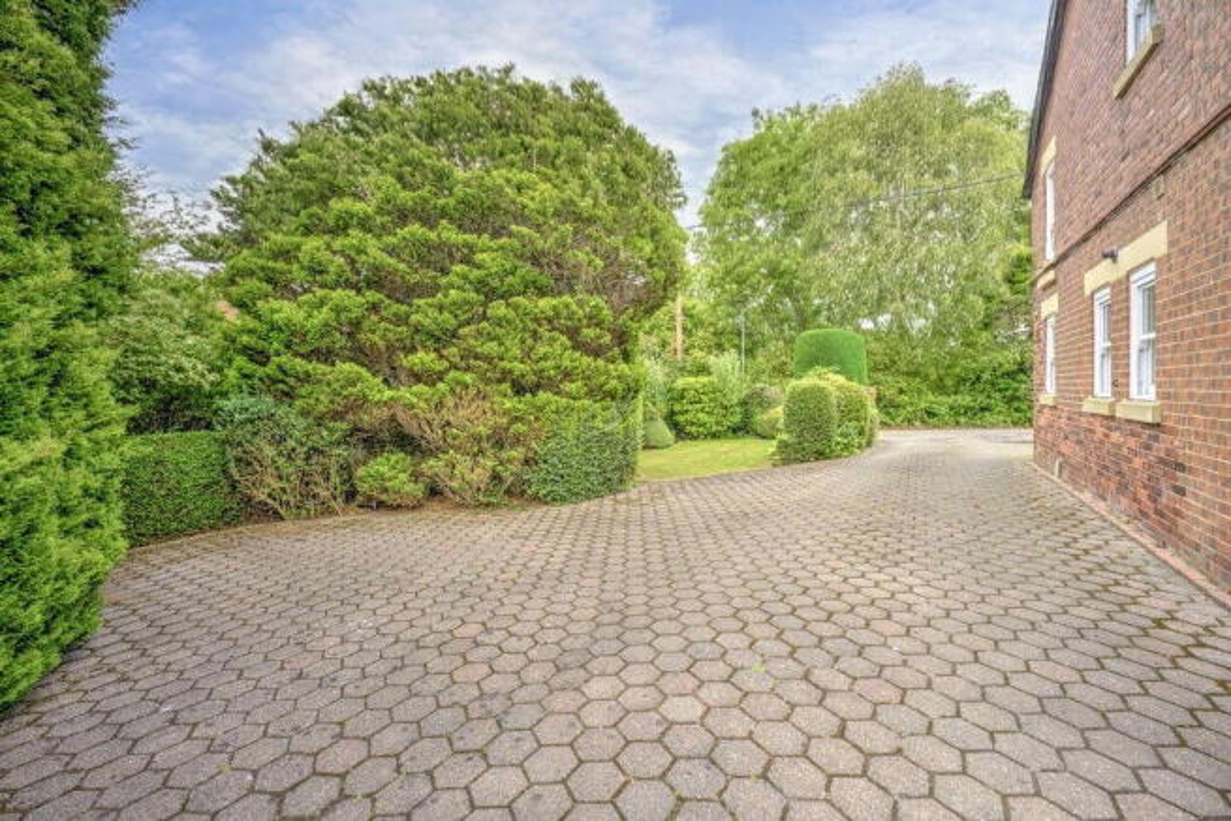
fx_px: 479
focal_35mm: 14
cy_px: 410
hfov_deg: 104.2
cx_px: 616
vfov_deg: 81.2
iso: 400
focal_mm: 14
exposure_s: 1/160
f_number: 11
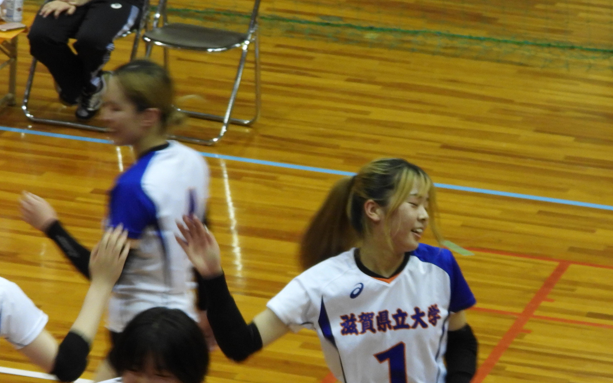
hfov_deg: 8.4
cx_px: 279
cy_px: 300
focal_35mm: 249
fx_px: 4160
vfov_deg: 5.3
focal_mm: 26.8
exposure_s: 1/60
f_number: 4.5
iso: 400
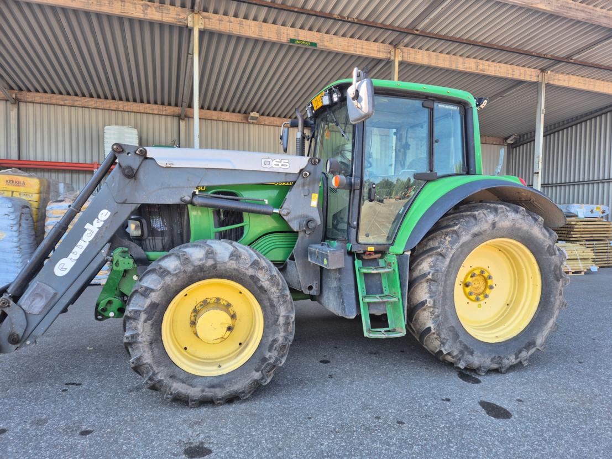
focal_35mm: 23
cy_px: 230
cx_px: 306
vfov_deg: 58.9
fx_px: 407
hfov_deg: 73.9
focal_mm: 5.4
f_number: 1.8
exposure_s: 1/180
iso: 32
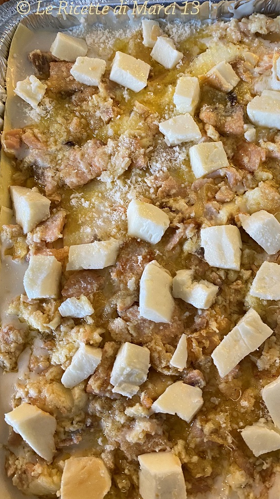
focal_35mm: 29
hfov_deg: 39.8
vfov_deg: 66.1
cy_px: 249
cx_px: 181
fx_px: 383
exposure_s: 1/50
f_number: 1.8
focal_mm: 4.25
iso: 160
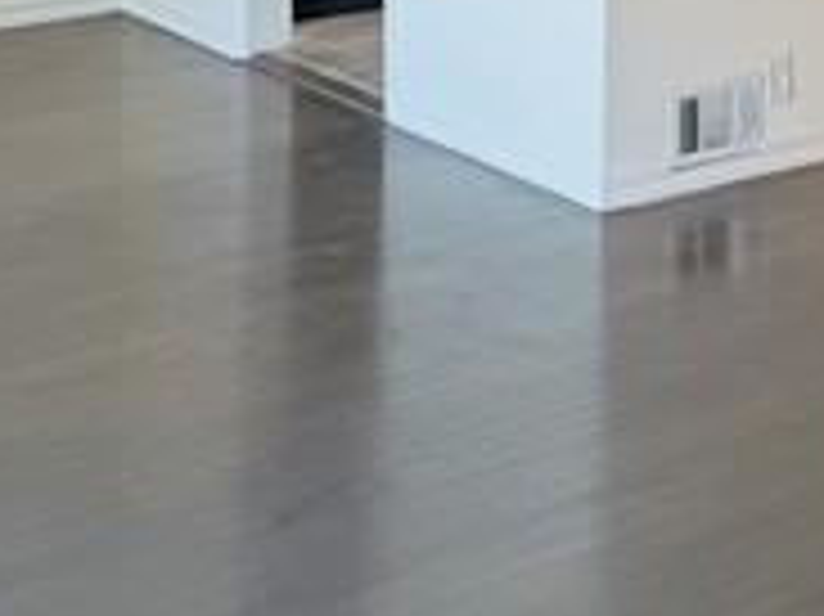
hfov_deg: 23.2
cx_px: 518
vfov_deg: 16.3
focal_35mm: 84
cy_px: -247
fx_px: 1998
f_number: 1.78
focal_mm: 6.76
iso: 100
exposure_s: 1/120
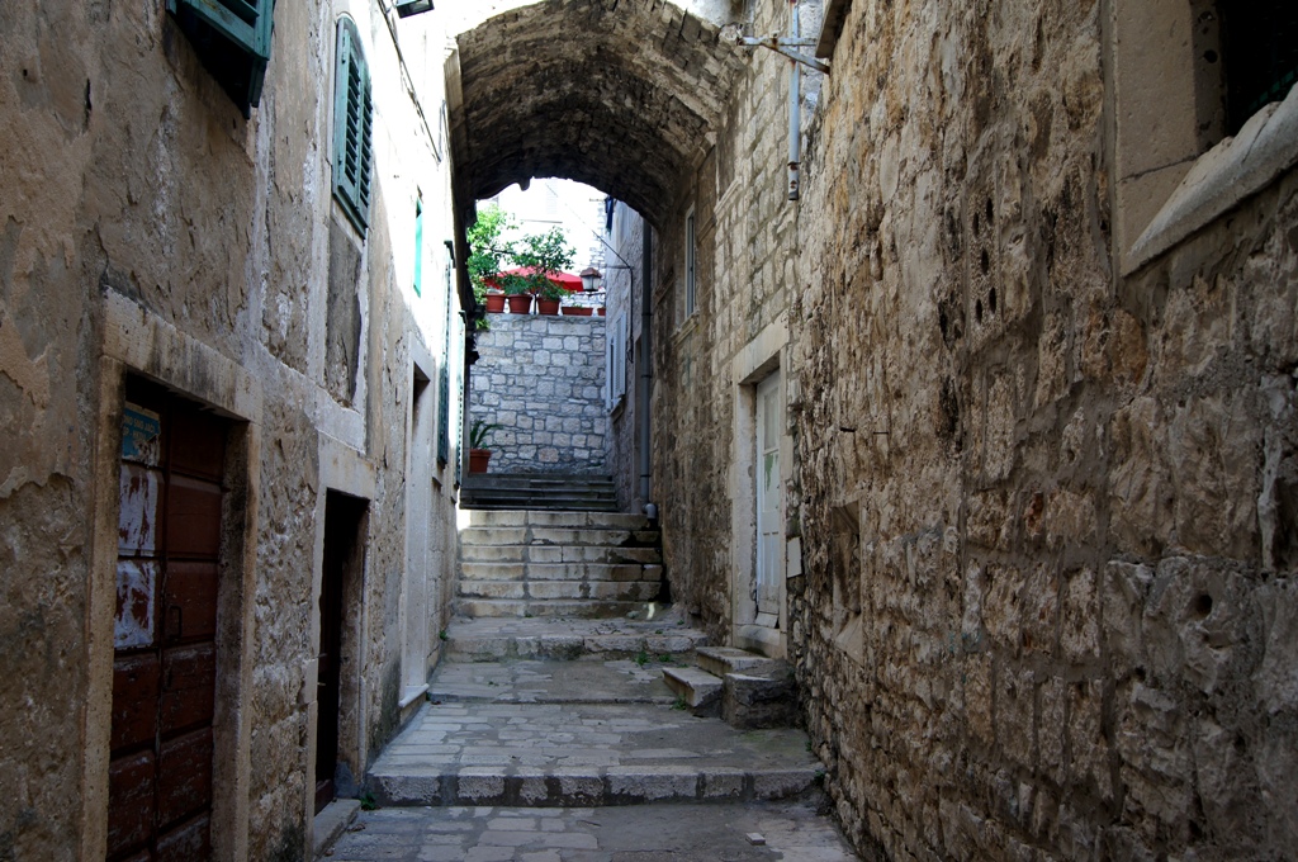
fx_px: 1296
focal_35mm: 36
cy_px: 431
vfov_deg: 36.8
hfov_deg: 53.2
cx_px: 649
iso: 100
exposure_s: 1/40
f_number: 5.6
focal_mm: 24
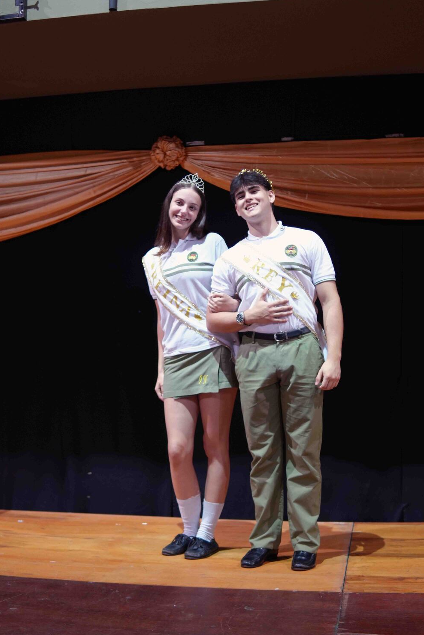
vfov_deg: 41.9
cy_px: 316
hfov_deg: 28.6
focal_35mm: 47
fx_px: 830
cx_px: 220
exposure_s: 1/80
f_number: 1.4
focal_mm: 30
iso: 500
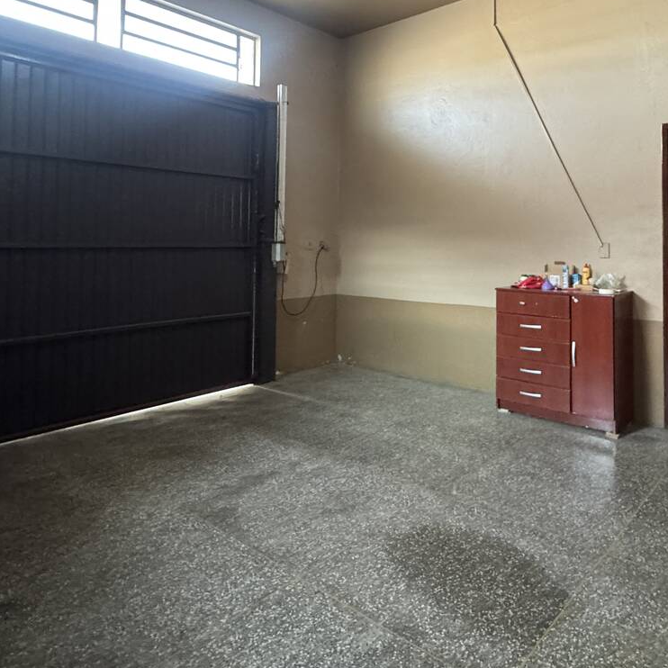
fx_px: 524
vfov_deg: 63.5
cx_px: 460
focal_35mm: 24
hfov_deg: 62.9
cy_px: 227
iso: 1000
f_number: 2.2
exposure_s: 1/60
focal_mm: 2.22
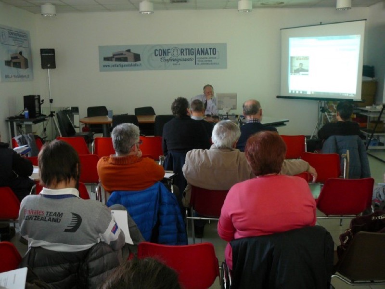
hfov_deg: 52.6
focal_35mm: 35
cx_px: 192
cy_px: 144
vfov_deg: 40.7
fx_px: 389
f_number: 2.8
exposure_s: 1/8
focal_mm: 5.2
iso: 200
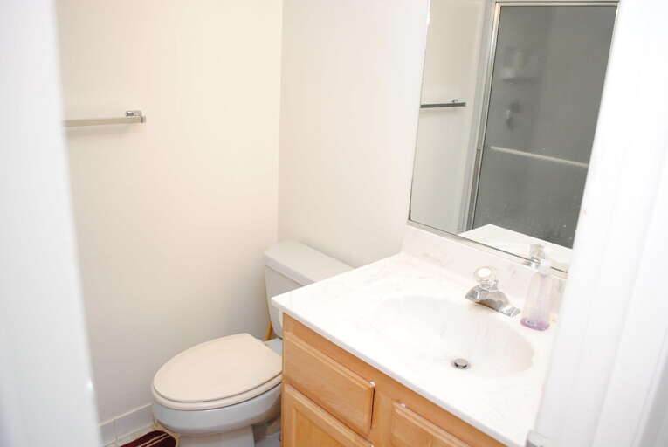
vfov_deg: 48.0
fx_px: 502
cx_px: 334
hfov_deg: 67.3
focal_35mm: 27
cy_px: 224
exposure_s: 1/40
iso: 200
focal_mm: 18
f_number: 3.5
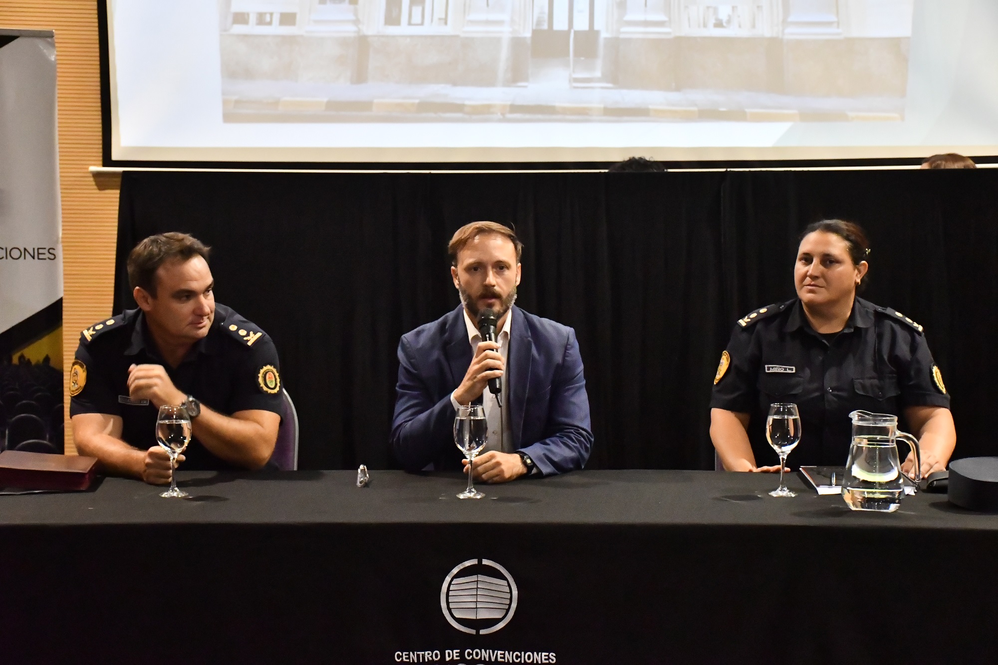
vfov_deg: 18.9
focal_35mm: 72
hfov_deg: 28.1
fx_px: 1996
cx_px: 499
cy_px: 332
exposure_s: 1/100
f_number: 4.5
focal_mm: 48
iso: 8000
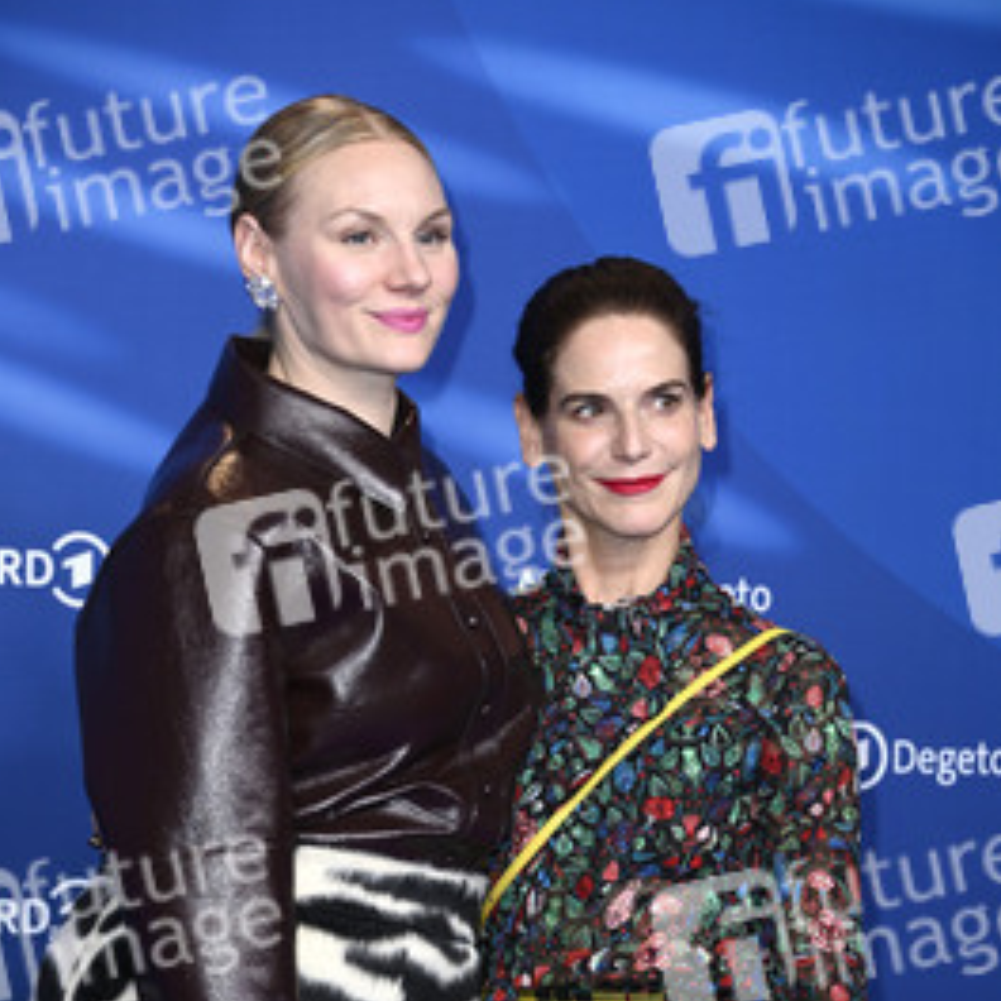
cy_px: 736
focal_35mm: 157
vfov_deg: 11.1
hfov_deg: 11.1
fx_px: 5136
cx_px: 500
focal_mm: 122
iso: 1000
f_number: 5.6
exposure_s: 1/250
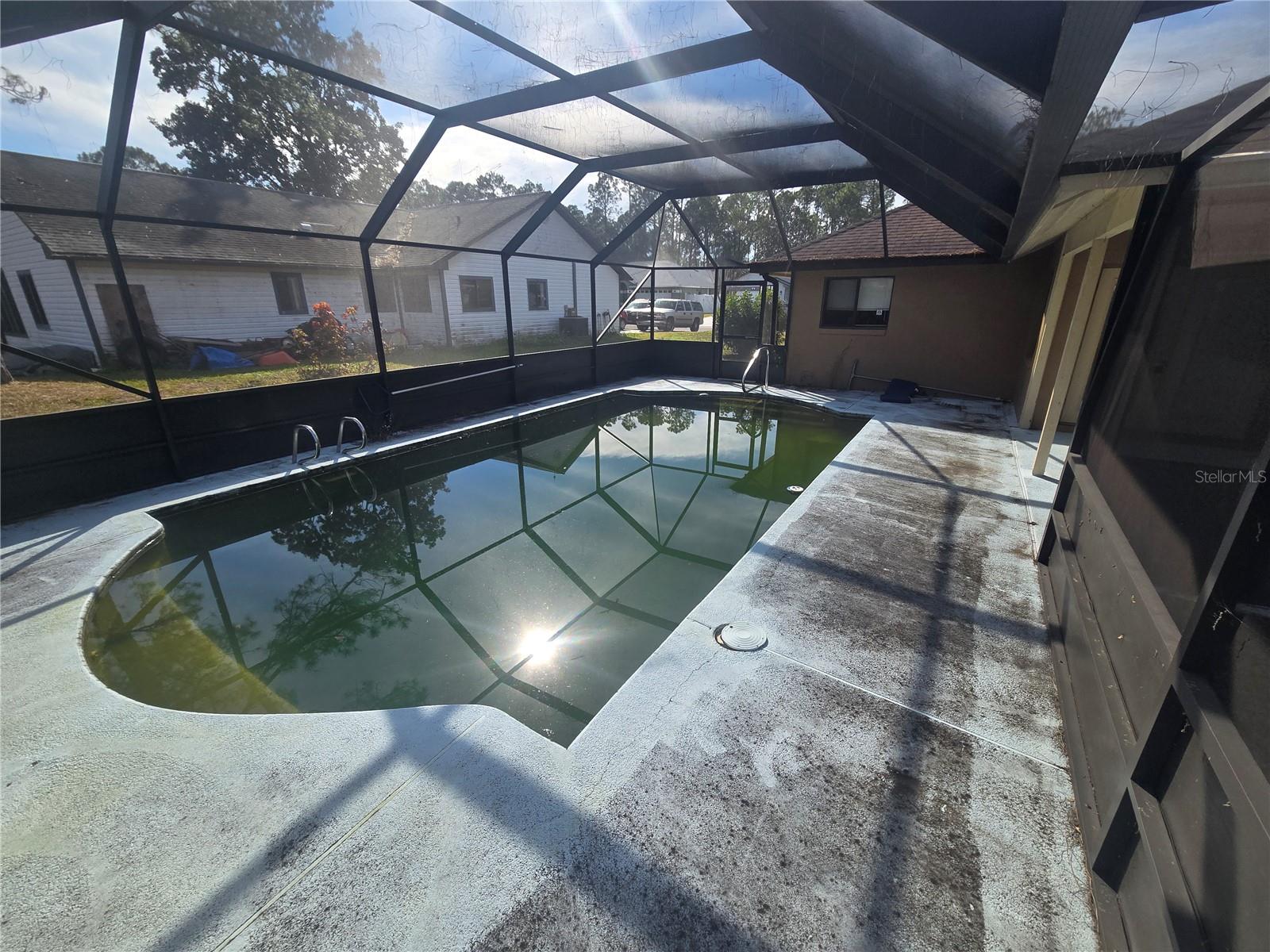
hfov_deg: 106.2
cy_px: 476
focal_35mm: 13
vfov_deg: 89.9
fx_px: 477
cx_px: 635
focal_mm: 2.2
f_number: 2.2
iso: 50
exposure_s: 1/1205
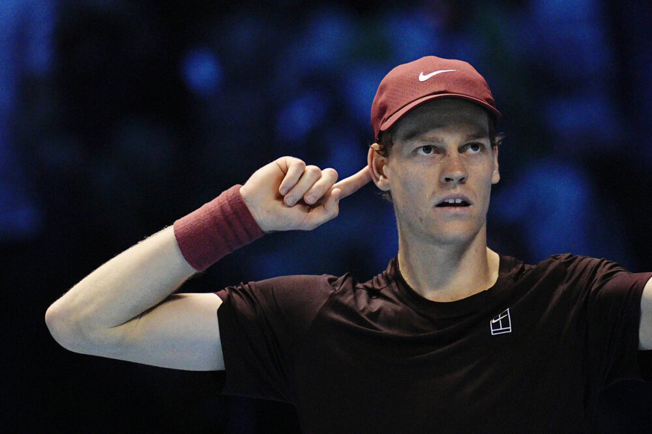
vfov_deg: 3.4
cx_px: 326
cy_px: 217
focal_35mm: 400
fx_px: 7242
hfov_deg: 5.2
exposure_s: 1/2000
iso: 5000
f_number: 2.8
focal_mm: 400
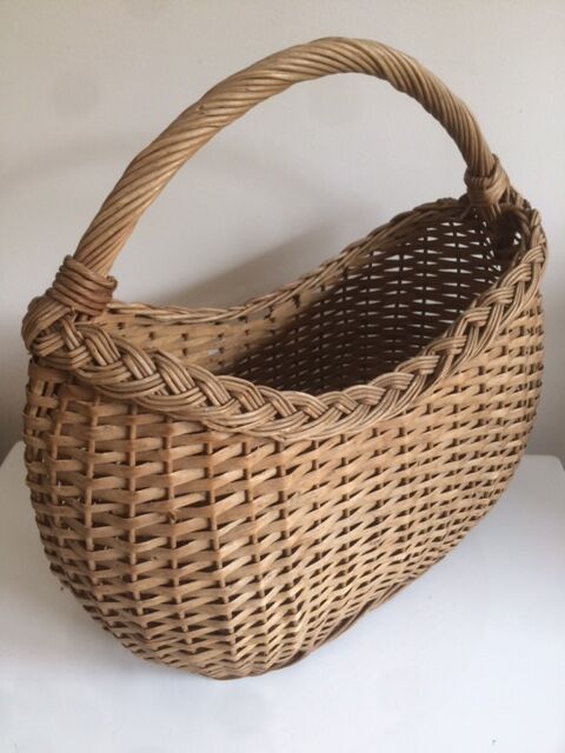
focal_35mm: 29
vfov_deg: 61.7
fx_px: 631
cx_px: 282
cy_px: 376
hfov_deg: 48.2
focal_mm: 4.15
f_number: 2.2
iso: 160
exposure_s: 1/33
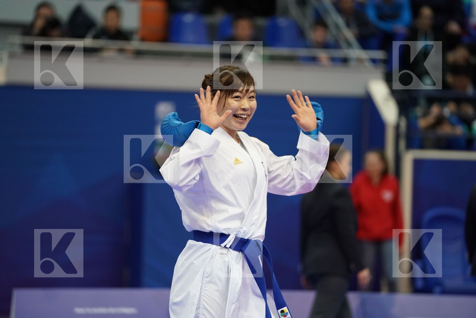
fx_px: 2393
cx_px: 238
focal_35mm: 181
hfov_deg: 11.4
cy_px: 159
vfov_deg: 7.6
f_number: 2.8
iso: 4000
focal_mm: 181
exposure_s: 1/1000
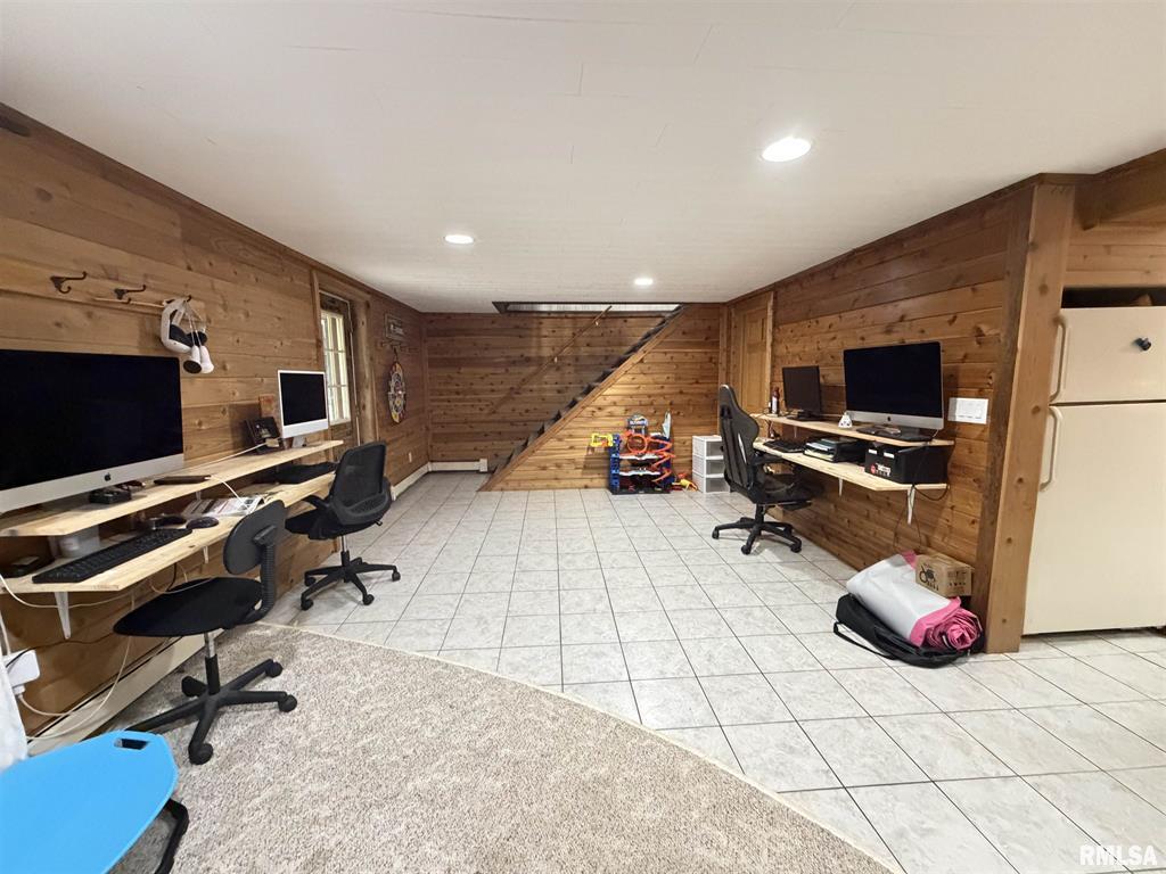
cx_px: 583
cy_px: 437
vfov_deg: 85.7
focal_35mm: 14
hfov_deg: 102.1
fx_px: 472
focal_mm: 2.22
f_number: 2.2
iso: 1000
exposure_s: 1/40
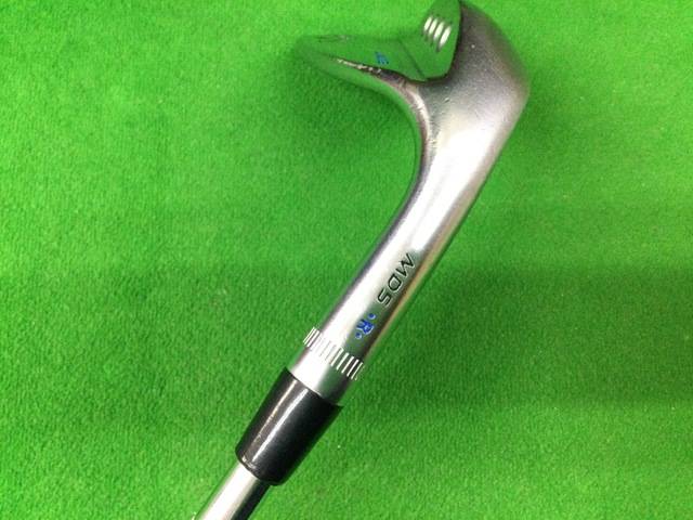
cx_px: 346
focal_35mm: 31
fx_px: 621
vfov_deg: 45.4
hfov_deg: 58.4
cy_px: 260
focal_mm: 3.3
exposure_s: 1/30
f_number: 2.4
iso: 200
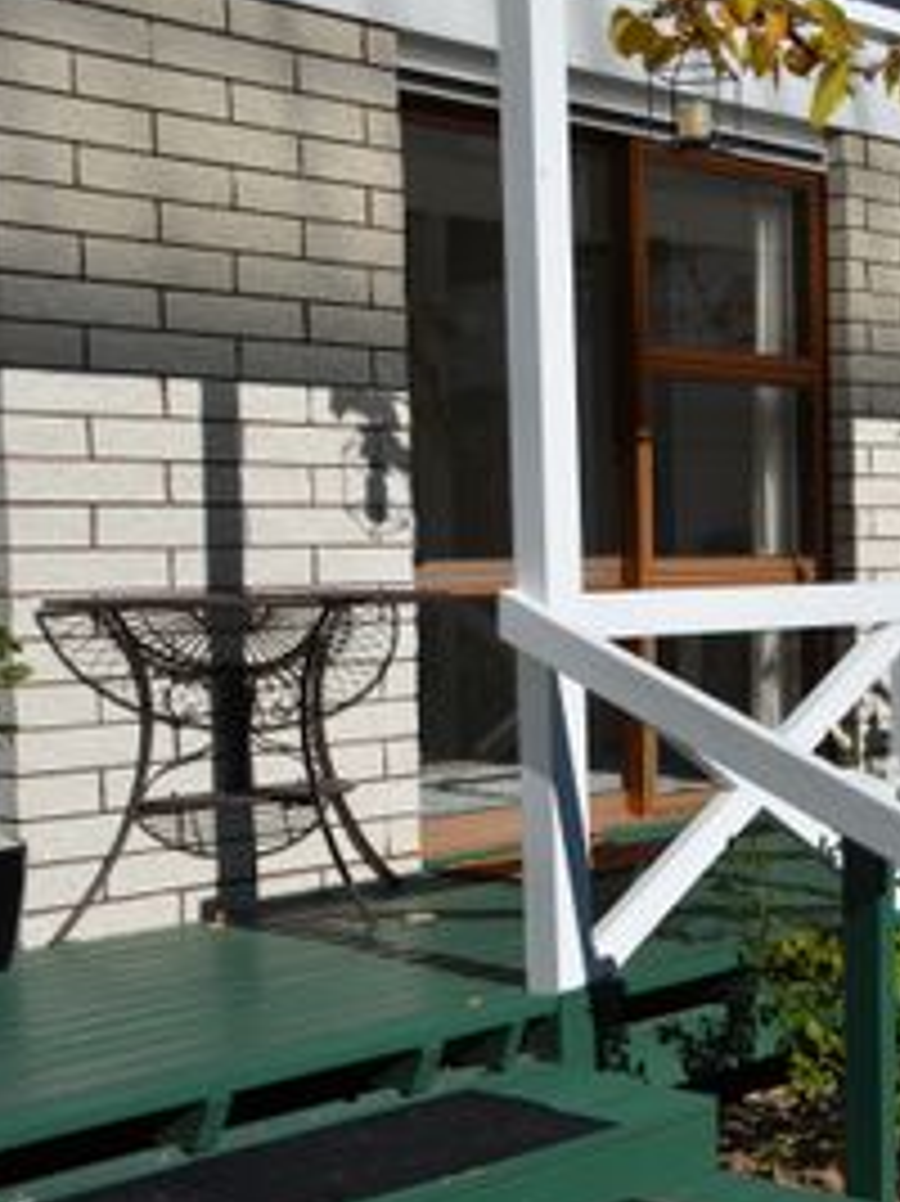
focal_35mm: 66
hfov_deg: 21.2
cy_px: 637
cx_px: 968
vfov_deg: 29.4
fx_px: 2290
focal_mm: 26
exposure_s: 1/400
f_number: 10
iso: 100
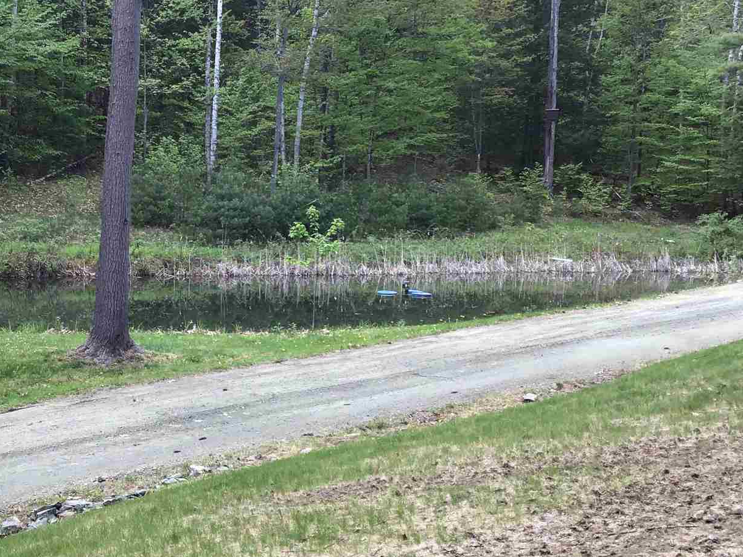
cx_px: 222
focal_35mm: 52
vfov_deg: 28.0
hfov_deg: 36.3
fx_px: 1116
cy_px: 271
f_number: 2.4
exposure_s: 1/245
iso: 25
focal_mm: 3.3
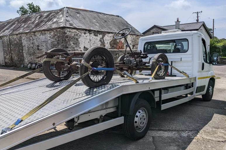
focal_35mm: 29
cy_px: 84
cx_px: 112
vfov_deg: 44.8
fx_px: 182
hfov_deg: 63.7
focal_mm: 4.44
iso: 69
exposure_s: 1/7812
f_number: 1.8
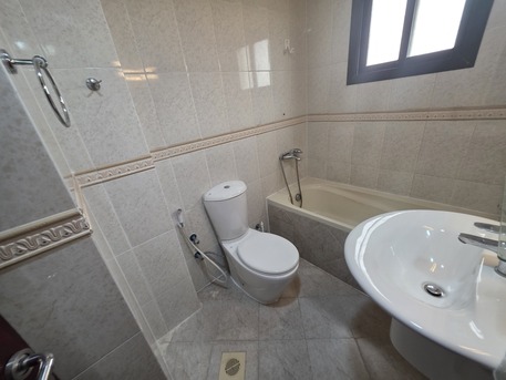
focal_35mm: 13
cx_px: 253
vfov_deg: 89.9
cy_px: 190
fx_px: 190
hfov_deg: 106.2
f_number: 1.9
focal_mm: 2.2
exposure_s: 1/100
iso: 160
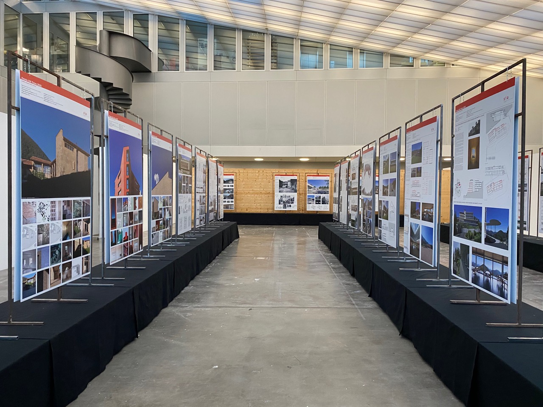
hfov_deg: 67.3
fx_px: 408
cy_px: 204
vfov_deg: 53.1
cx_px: 272
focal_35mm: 26
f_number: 1.8
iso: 250
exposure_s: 1/50
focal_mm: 4.25
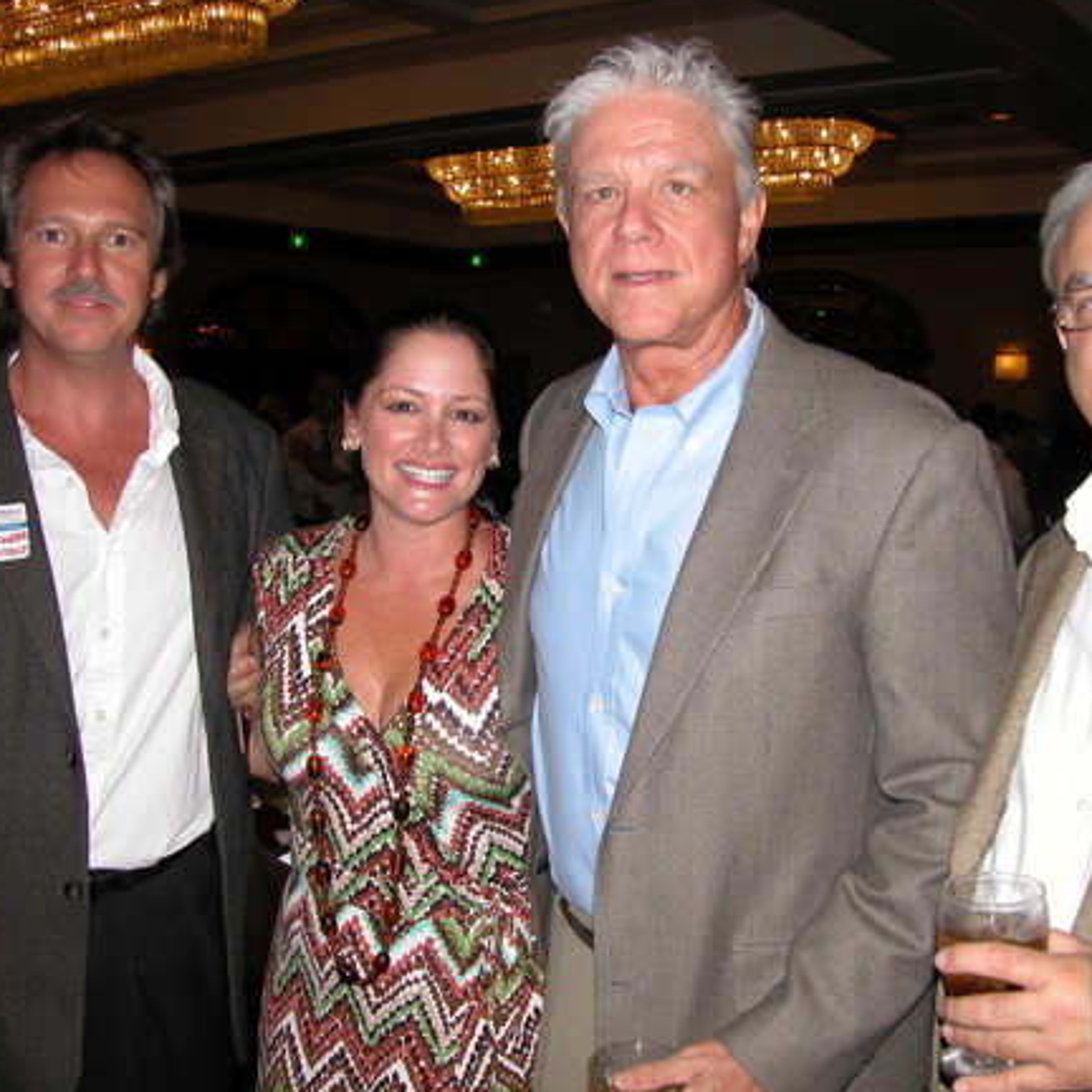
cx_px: 642
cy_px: 533
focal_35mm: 43
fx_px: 1535
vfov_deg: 39.2
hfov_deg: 39.0
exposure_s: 1/60
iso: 100
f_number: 2.8
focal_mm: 8.9
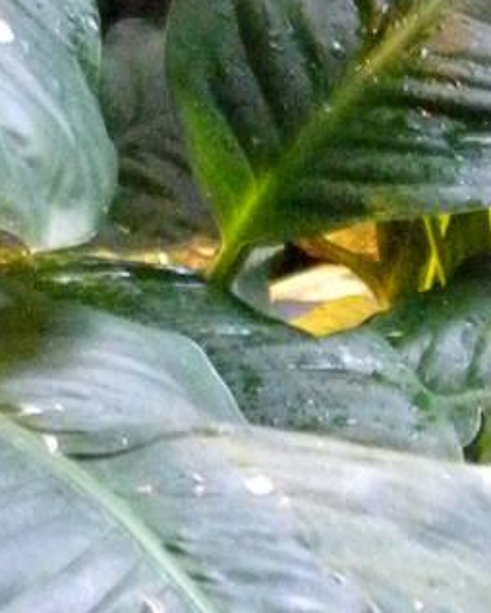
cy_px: -172
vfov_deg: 14.4
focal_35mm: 128
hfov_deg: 11.4
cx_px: 810
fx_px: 2323
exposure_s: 1/3.3
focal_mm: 4.6
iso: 800
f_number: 2.8
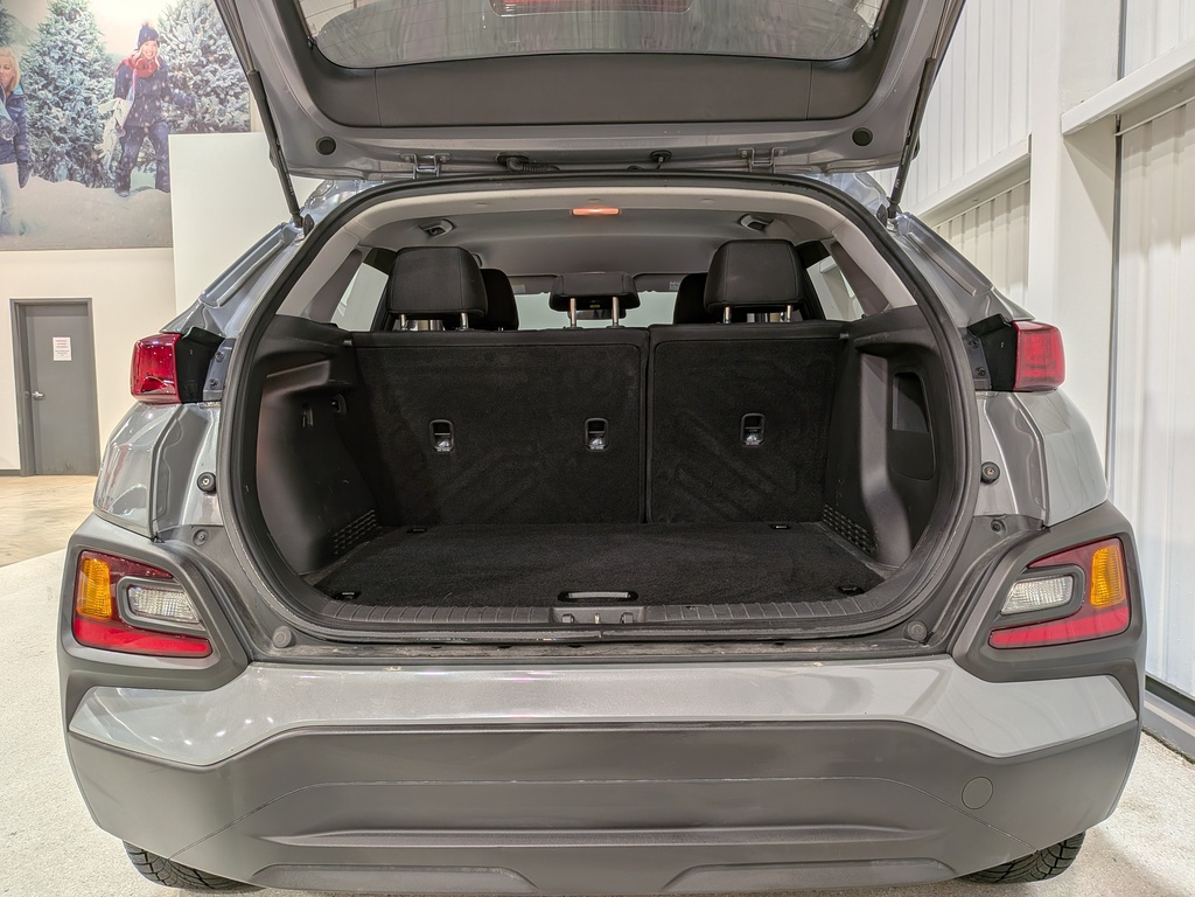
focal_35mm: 24
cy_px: 448
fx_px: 829
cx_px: 598
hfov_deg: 71.6
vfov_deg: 56.8
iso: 29
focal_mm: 4.53
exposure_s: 1/194
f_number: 1.7
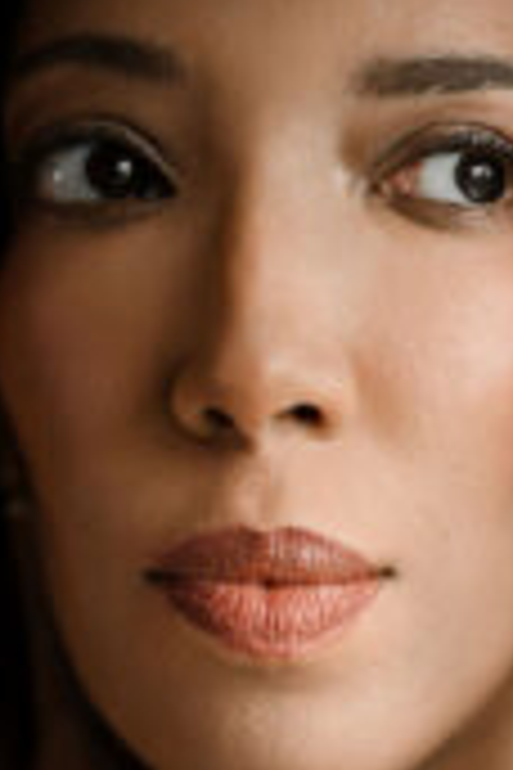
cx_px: 684
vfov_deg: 10.4
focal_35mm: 193
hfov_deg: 7.0
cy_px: 1072
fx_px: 4125
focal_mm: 50
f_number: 1.2
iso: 64
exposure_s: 1/200
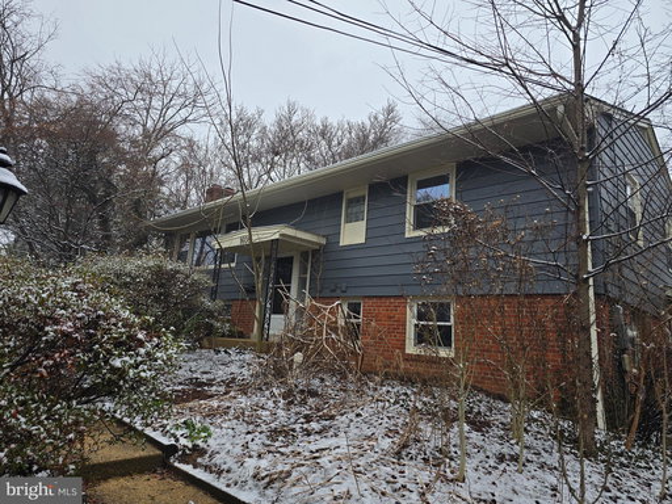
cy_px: 252
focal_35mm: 23
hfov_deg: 73.9
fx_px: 446
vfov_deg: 58.9
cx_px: 336
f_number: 1.7
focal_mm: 6.3
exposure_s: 1/180
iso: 40
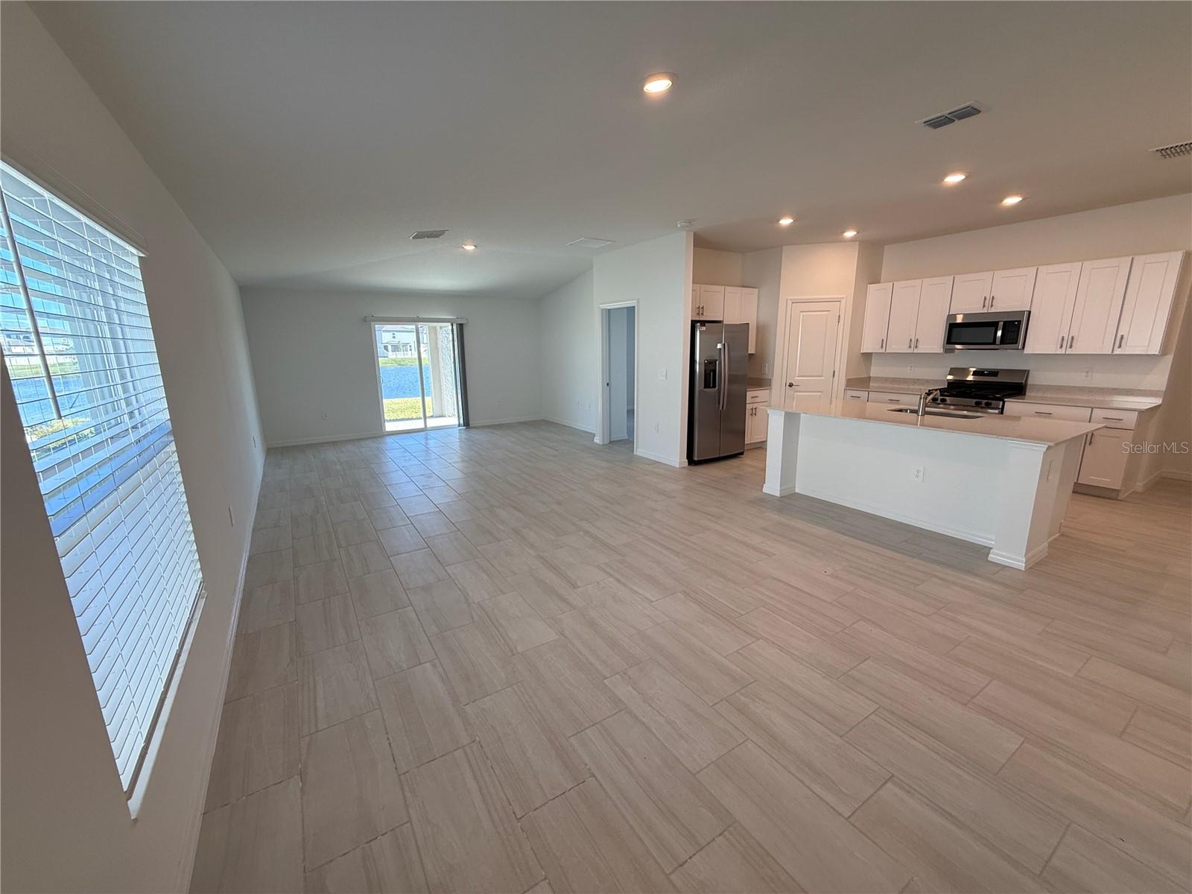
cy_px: 447
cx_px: 596
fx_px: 482
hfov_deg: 102.1
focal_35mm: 14
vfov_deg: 85.7
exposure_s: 1/120
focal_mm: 2.22
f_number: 2.2
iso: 100
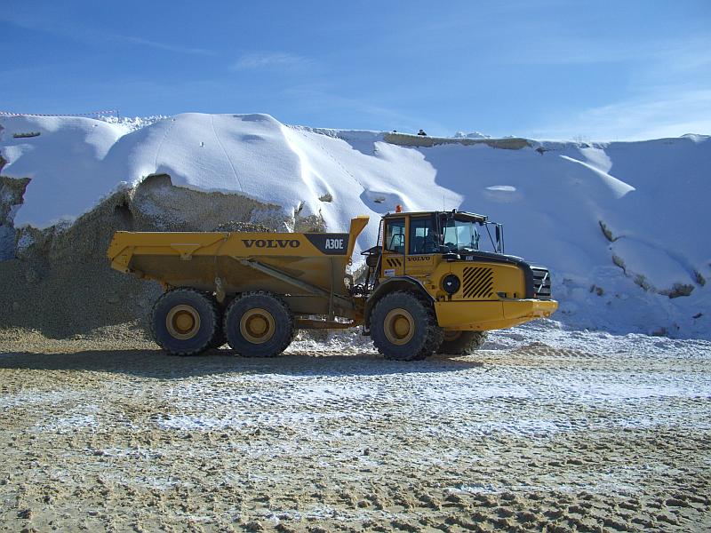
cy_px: 266
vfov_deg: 37.7
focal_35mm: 38
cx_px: 356
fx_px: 781
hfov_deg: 49.0
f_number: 5.6
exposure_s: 1/500
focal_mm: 7.9
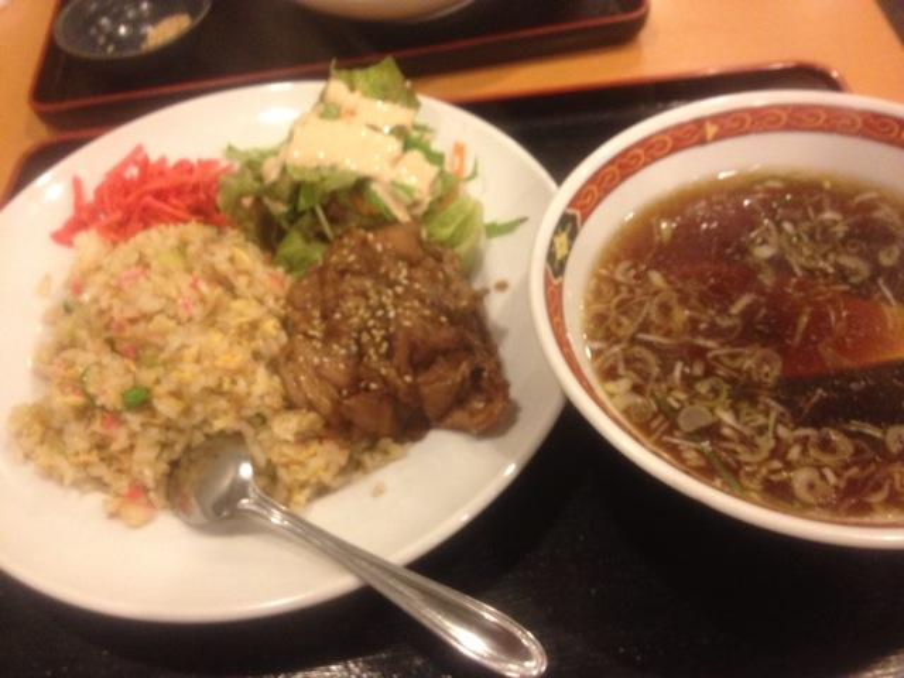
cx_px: 452
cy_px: 339
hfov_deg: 52.6
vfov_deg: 40.7
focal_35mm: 35
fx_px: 914
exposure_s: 1/20
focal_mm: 4.28
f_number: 2.4
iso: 250
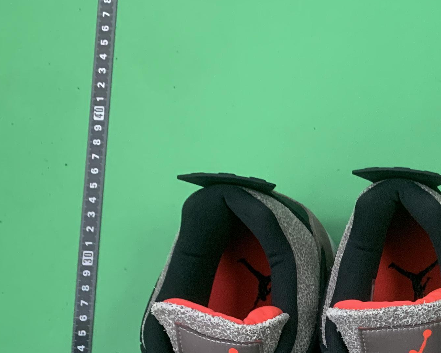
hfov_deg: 22.4
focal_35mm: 76
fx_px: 992
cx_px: 578
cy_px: 412
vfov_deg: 19.1
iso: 250
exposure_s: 1/60
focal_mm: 4.25
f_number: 1.8
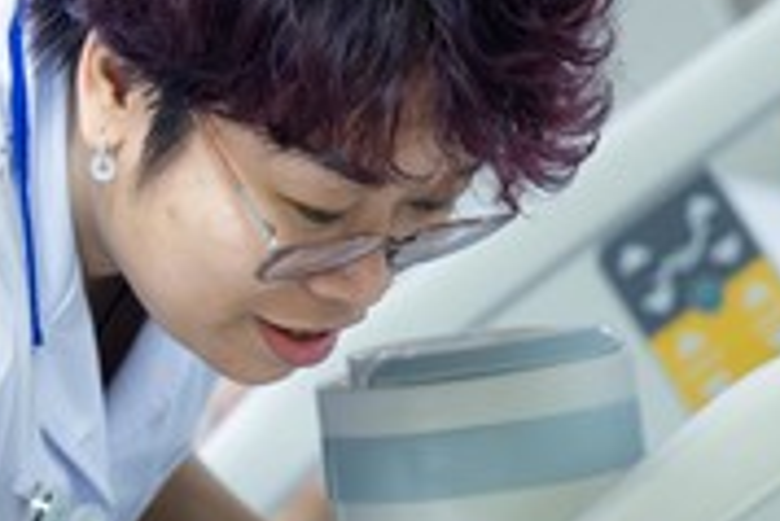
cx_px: 110
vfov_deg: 3.2
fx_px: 9259
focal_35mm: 427
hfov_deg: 4.8
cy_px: 306
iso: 3200
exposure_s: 1/320
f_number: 2.8
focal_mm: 115
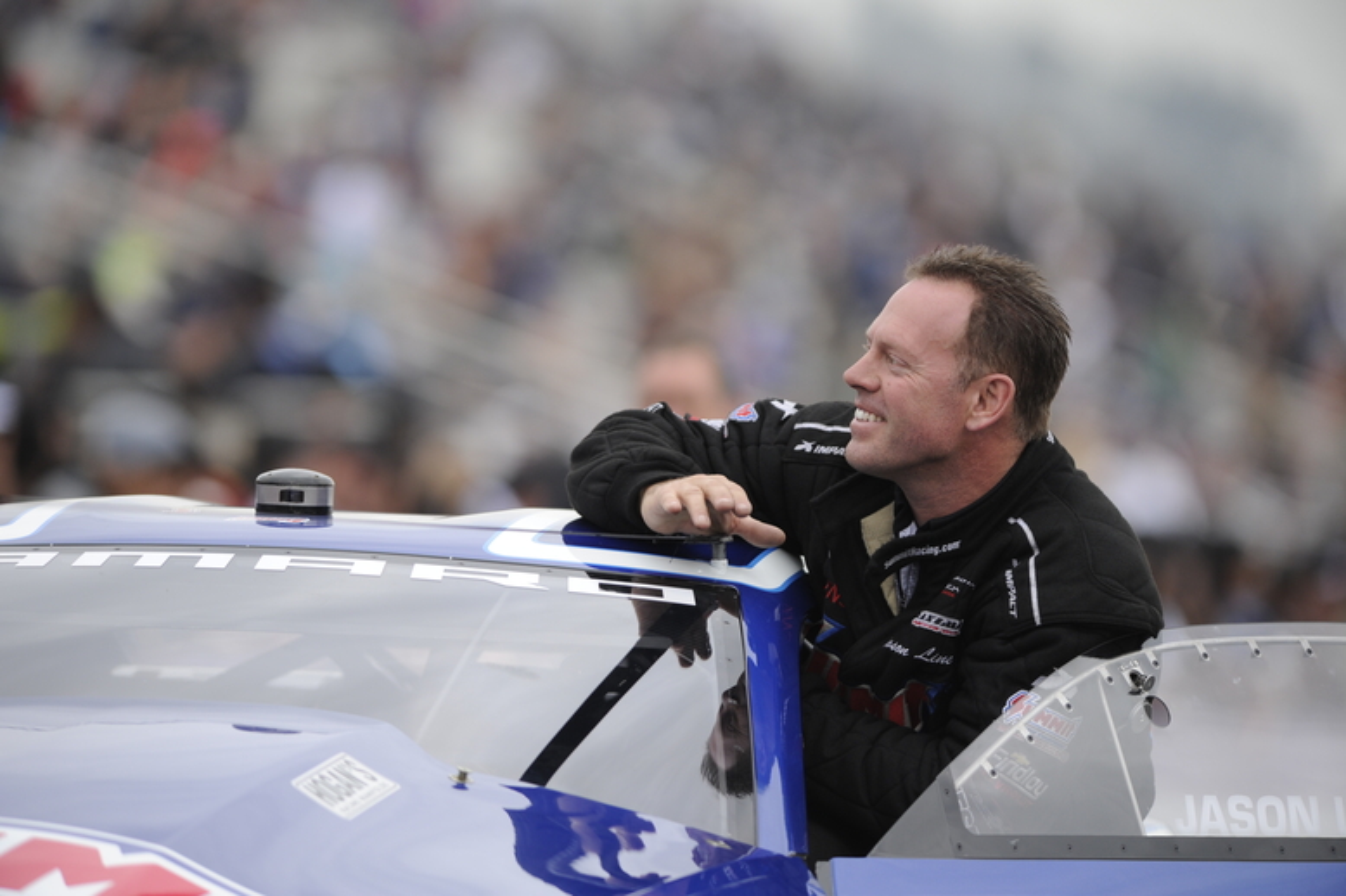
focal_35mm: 420
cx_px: 673
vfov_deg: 3.3
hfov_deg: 4.9
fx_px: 15696
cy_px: 448
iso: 500
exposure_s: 1/1000
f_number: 4
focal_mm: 420
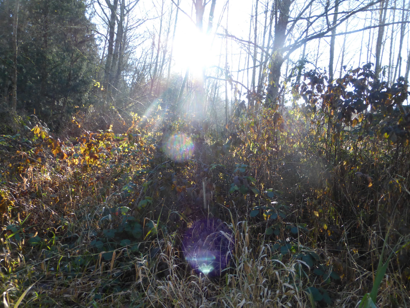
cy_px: 154
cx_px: 205
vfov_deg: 54.9
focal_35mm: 25
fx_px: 296
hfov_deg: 69.4
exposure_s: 1/200
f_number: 3.5
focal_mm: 4.3
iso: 200
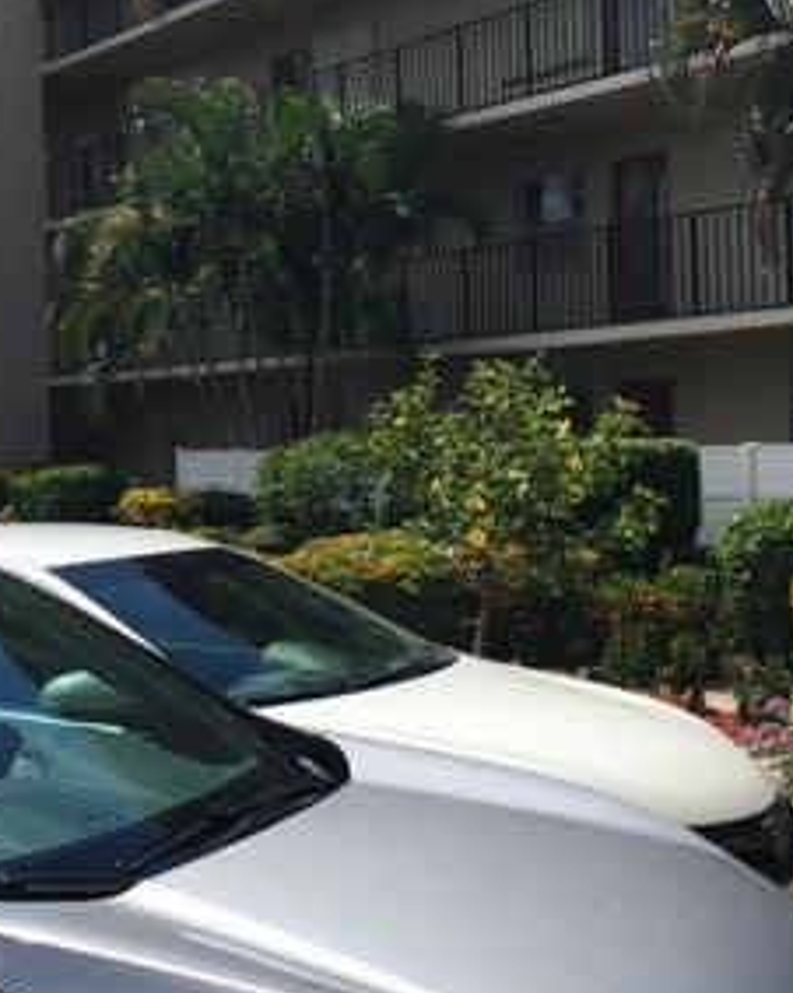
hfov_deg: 23.6
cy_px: 470
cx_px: 228
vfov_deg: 29.6
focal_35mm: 64
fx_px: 1880
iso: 25
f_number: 2.2
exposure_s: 1/2079
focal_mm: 4.15
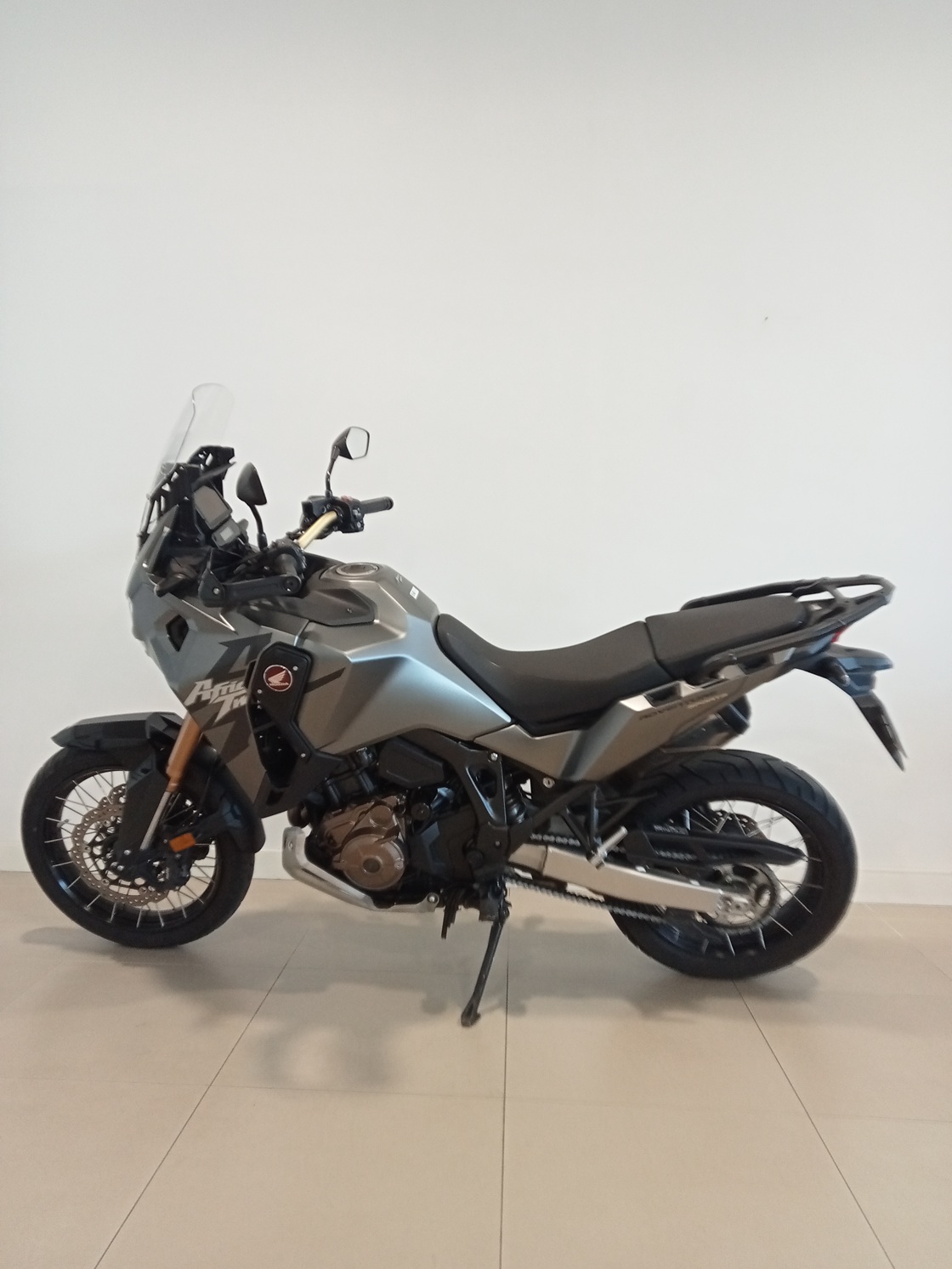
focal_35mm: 28
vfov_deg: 63.4
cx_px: 476
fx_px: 1027
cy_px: 634
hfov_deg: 49.8
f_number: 2.2
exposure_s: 1/33.3
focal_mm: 3.46
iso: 211
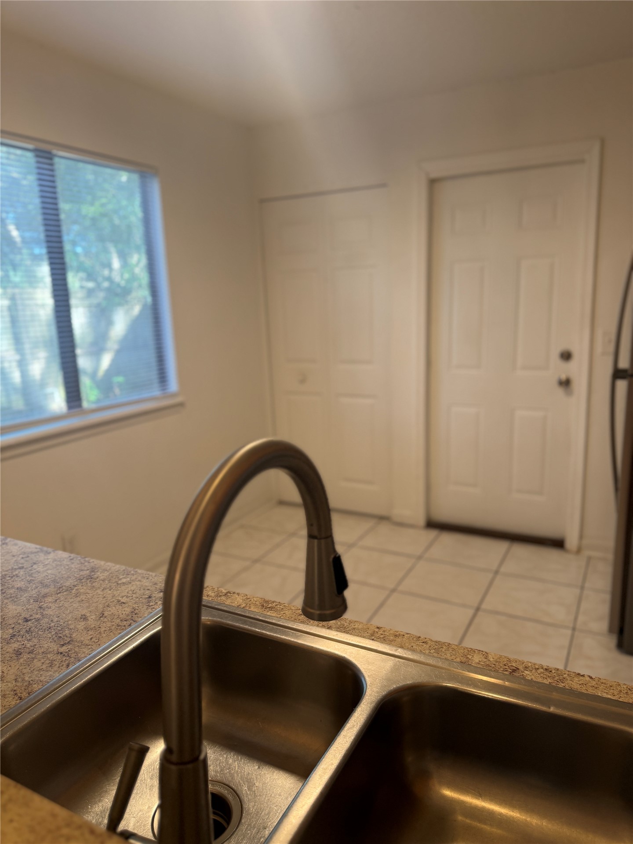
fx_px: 585
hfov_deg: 56.8
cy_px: 422
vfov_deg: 71.6
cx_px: 316
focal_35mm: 24
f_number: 1.78
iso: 125
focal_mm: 6.76
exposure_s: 1/60
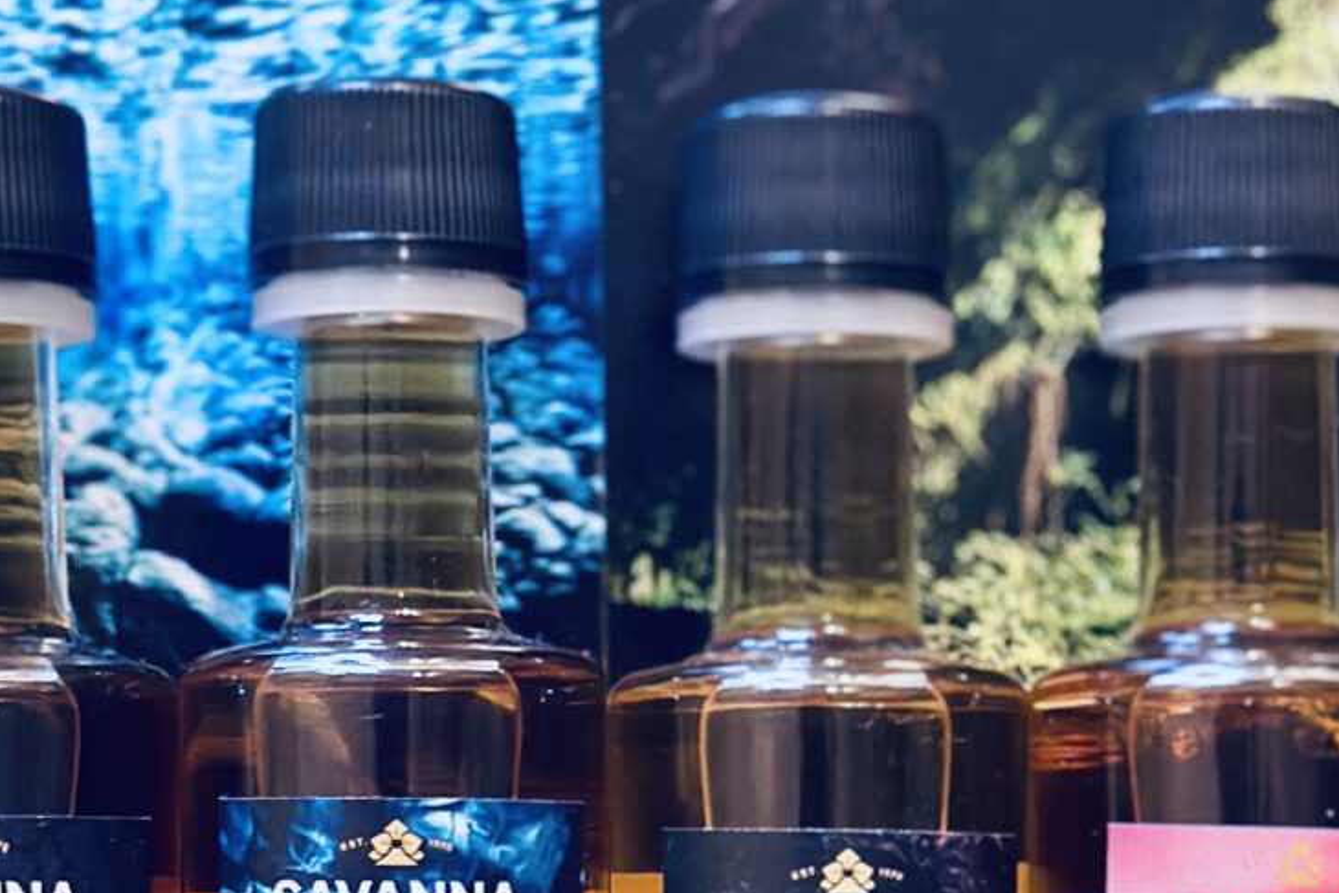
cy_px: 968
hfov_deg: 19.5
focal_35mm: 105
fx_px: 3906
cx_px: 668
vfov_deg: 12.8
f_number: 1.78
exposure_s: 1/25
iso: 800
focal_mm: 6.86
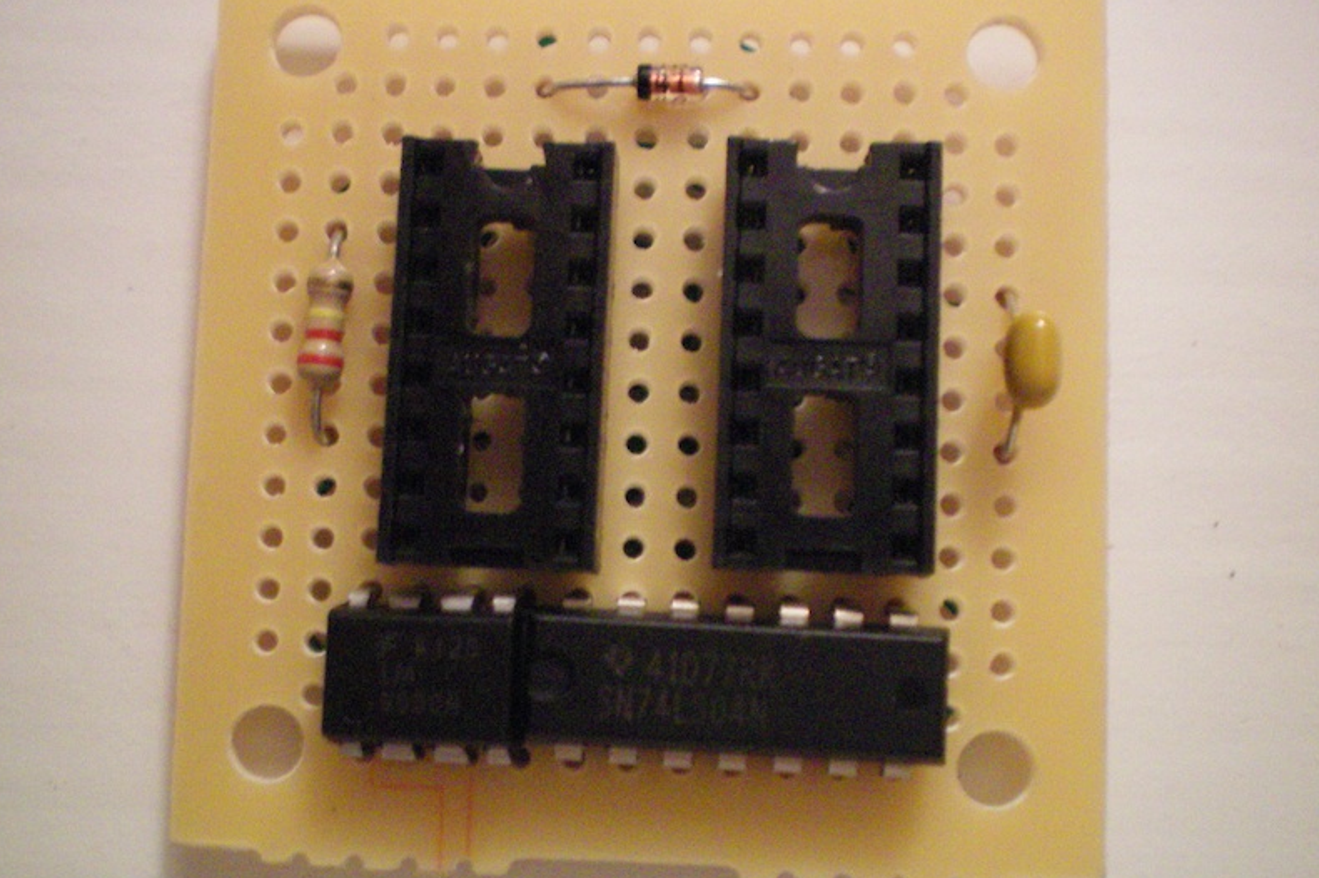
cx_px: 630
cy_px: 446
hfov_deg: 40.3
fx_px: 1794
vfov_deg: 27.5
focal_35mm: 49
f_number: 3.1
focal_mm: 6.3
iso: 400
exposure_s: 1/3.33
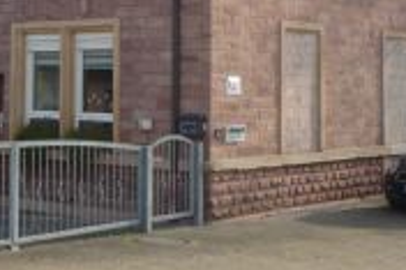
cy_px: 7
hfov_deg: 21.7
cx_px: 9
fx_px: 1025
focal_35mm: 91
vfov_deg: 14.8
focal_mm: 5.2
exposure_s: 1/250
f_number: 4
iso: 100
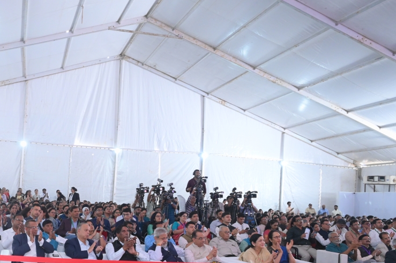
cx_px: 93
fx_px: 429
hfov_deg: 47.5
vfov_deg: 33.8
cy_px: 179
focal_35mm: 39
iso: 5000
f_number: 6.3
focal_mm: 24
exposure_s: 1/160
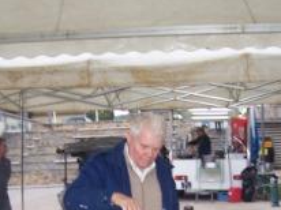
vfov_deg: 19.1
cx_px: 151
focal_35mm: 74
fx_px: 600
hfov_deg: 26.4
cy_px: 224
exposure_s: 1/60
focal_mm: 5.6
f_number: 2.7
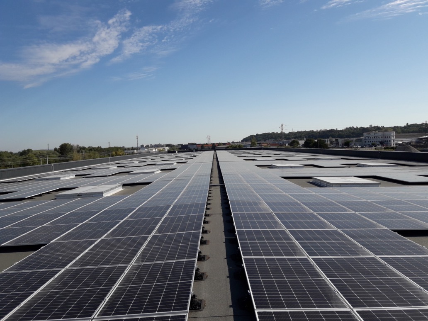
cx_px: 214
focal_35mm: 28
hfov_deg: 63.4
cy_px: 160
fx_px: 346
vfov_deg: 49.7
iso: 40
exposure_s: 1/2257
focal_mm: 3.7
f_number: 1.9
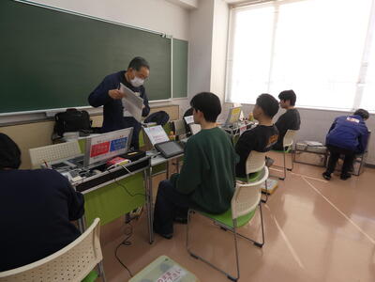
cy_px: 141
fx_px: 217
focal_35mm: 20
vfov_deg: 66.0
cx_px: 188
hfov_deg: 81.7
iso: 80
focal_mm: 3.6
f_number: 2.8
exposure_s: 1/125
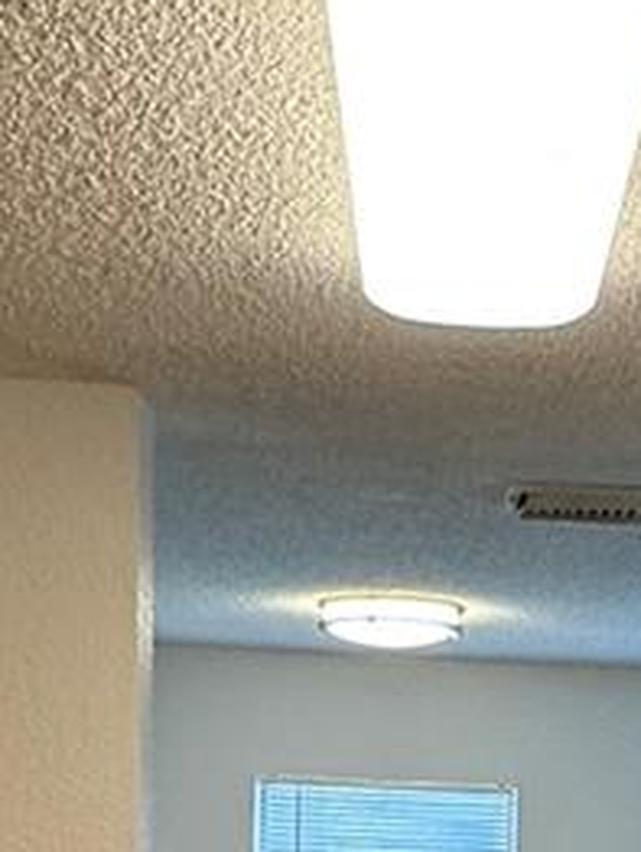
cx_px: 573
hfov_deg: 17.8
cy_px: 1216
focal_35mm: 82
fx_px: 2021
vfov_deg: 20.8
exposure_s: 1/120
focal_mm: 2.22
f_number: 2.2
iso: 200
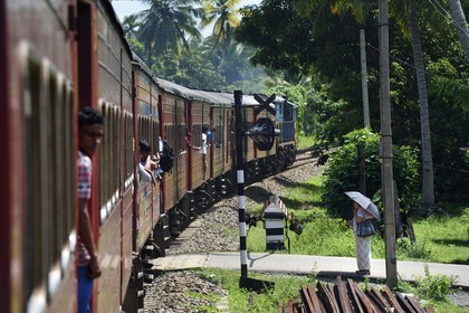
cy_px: 156
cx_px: 234
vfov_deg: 6.9
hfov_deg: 10.3
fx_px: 2605
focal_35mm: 200
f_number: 10
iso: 500
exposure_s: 1/800
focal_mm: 200
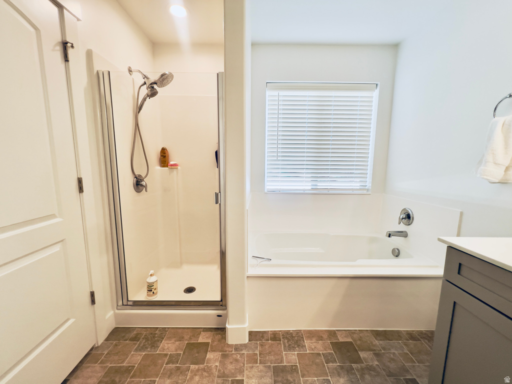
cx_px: 256
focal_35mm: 13
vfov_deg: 89.9
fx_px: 192
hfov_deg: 106.2
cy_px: 192
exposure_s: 1/120
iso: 40
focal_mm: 1.57
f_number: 1.8
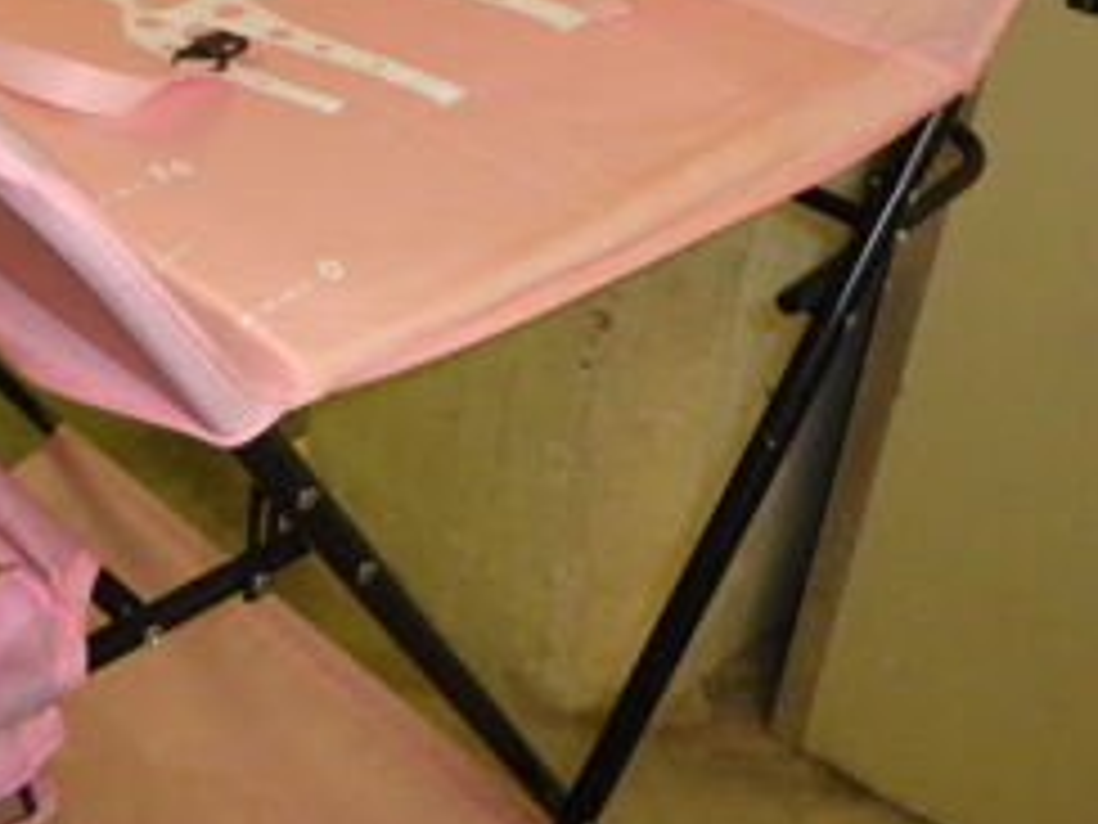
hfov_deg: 34.4
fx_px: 1745
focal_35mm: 55
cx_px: 315
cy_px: 207
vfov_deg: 26.2
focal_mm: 4.9
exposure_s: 1/60
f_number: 2.6
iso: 400
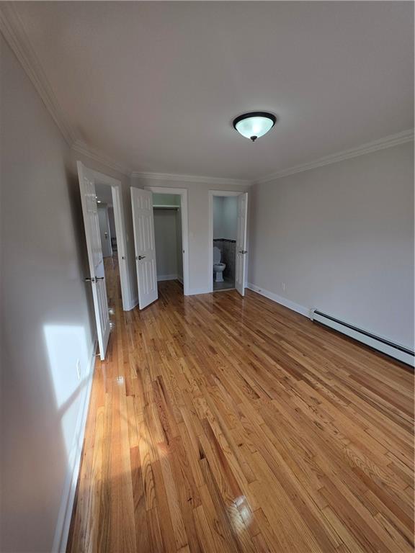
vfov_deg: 106.2
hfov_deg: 89.9
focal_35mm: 13
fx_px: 208
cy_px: 276
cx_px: 208
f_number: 1.9
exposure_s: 1/120
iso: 50
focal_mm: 2.2
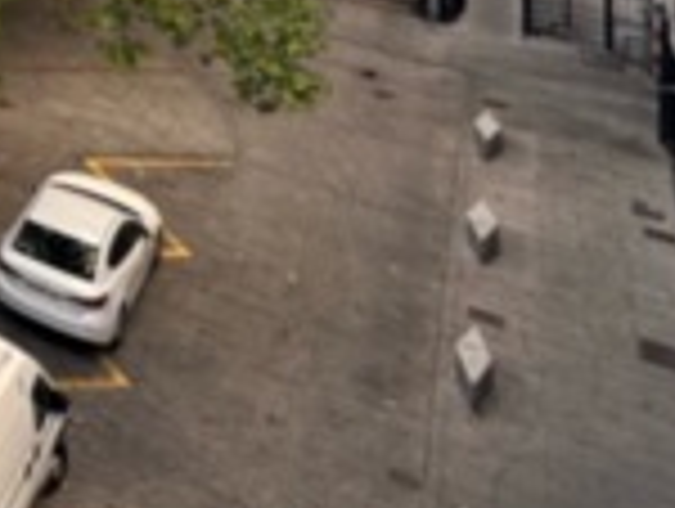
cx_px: -594
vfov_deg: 19.2
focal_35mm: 56
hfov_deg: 20.7
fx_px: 1094
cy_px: -427
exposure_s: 1/105
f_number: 2.2
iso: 40
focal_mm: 2.22
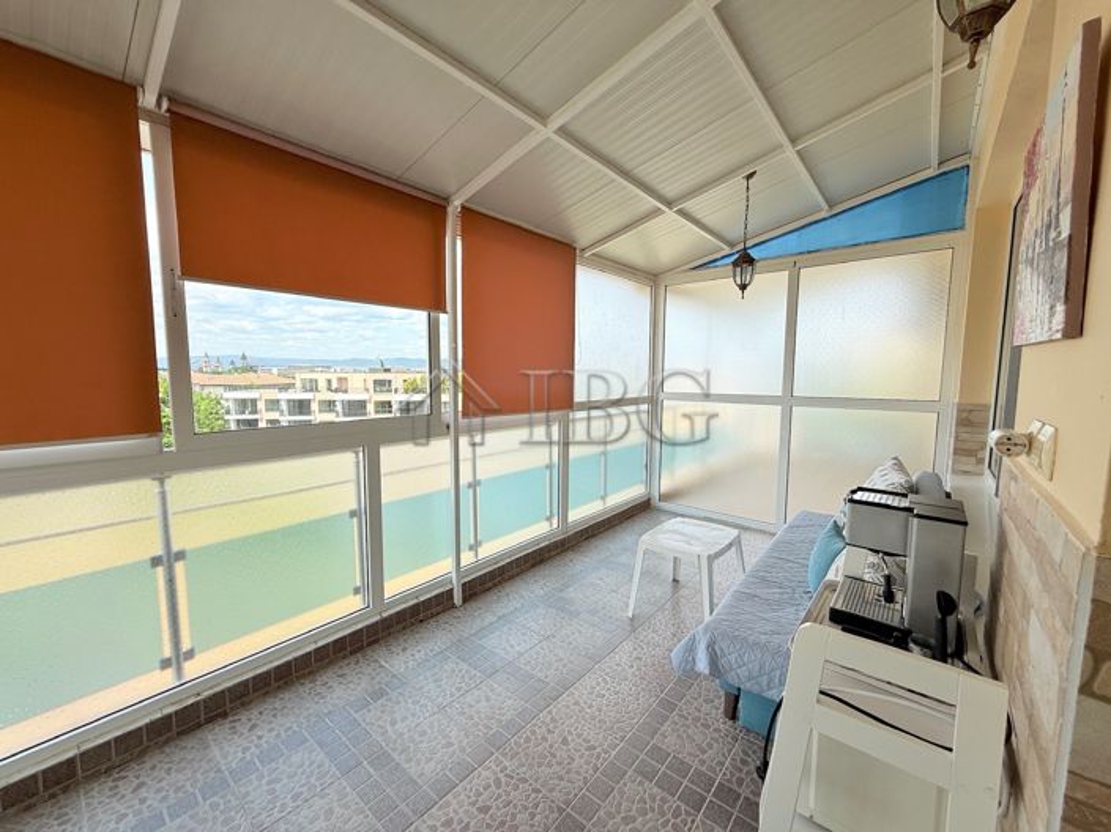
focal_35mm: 14
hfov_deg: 102.1
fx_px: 449
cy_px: 416
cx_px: 556
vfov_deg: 85.6
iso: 50
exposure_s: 1/1087
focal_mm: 2.22
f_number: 2.2
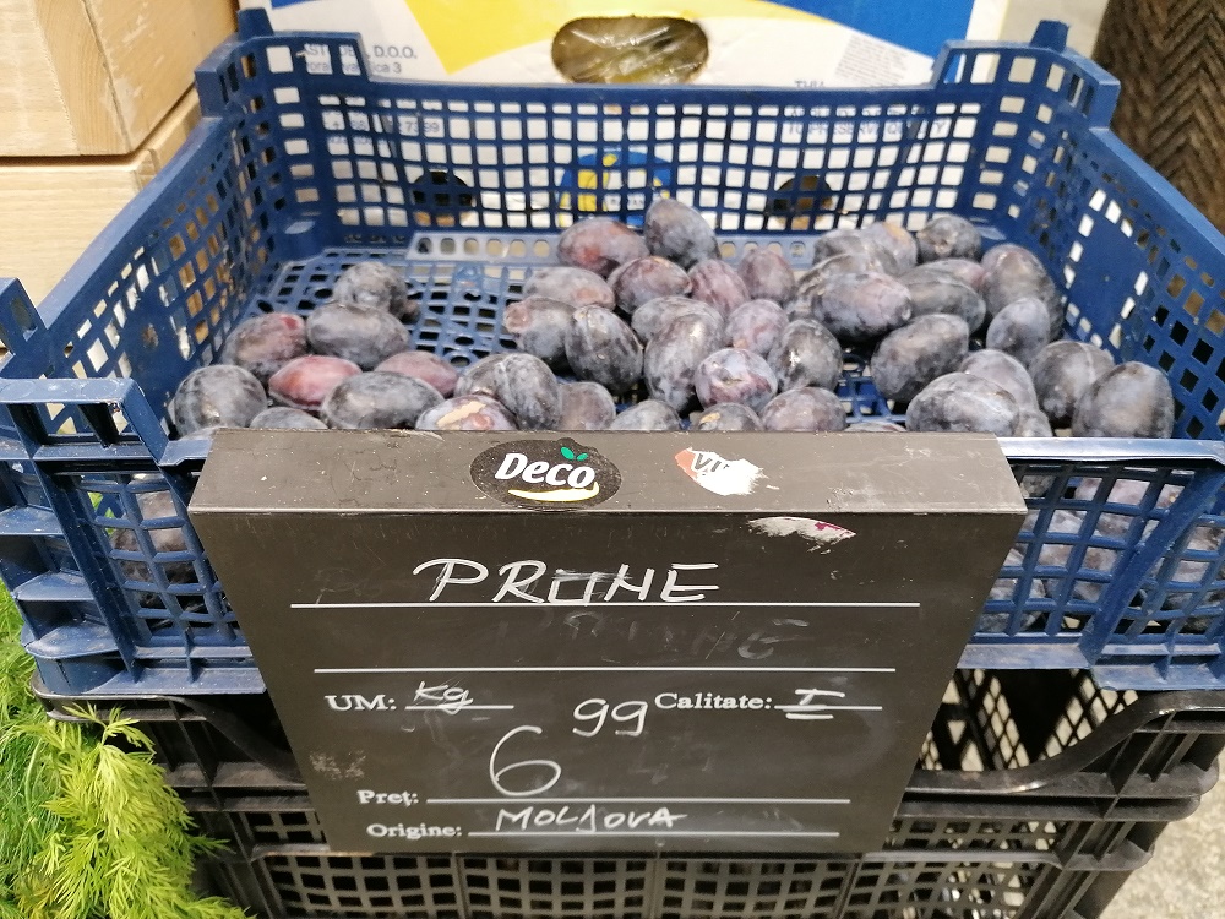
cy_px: 460
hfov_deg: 65.3
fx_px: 955
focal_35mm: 27
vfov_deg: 51.4
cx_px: 612
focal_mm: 4.75
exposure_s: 1/33.3
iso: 160
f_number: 1.8
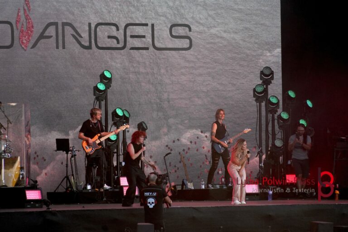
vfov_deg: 3.1
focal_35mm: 450
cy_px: 116
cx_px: 174
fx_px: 4350
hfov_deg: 4.6
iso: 800
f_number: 6.3
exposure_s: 1/500
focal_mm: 300
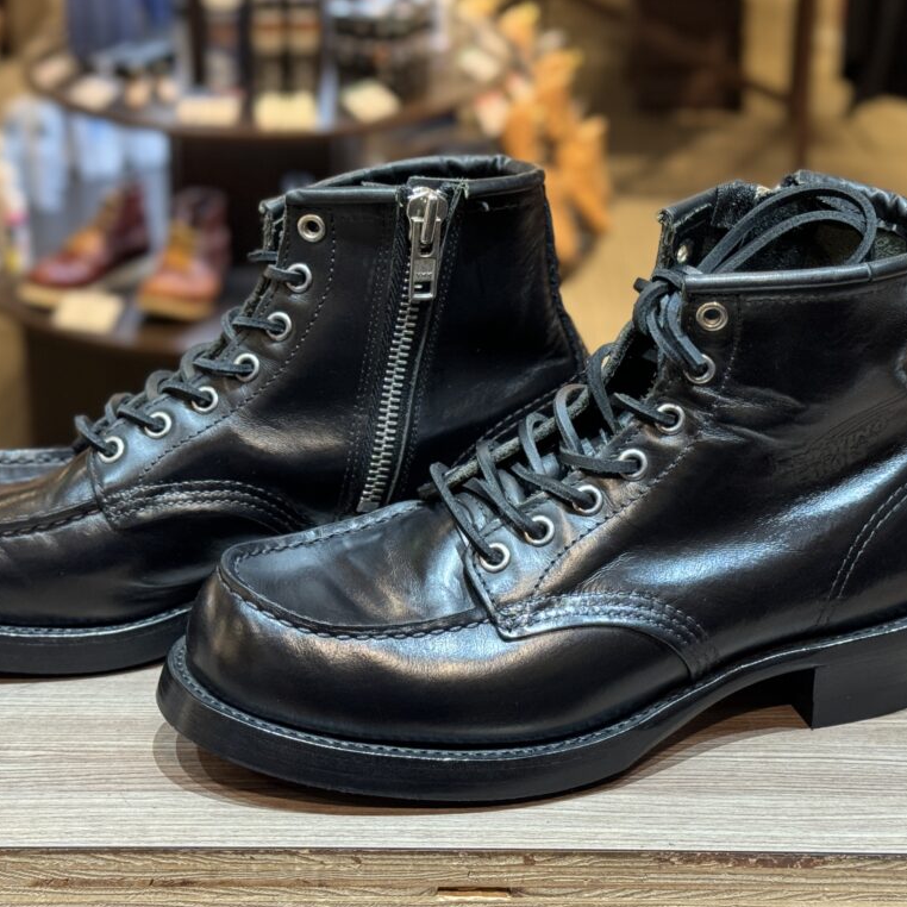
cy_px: 455
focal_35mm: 57
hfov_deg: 30.0
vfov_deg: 30.0
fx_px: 1690
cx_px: 411
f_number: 1.78
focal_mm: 6.76
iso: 250
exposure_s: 1/60
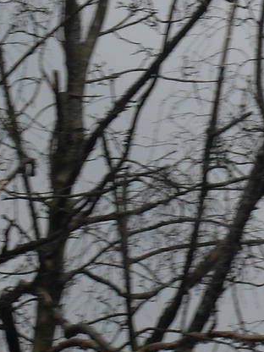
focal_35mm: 427
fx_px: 4342
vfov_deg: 4.6
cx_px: 529
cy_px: 113
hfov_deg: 3.5
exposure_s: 1/90
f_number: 16.4
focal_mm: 18.1
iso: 80
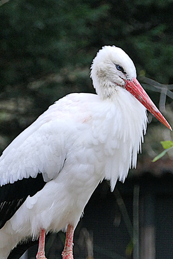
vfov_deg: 4.3
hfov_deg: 2.8
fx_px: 3481
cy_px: 195
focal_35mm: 483
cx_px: 64
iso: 1600
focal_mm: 109.8
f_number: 4.5
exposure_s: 1/40
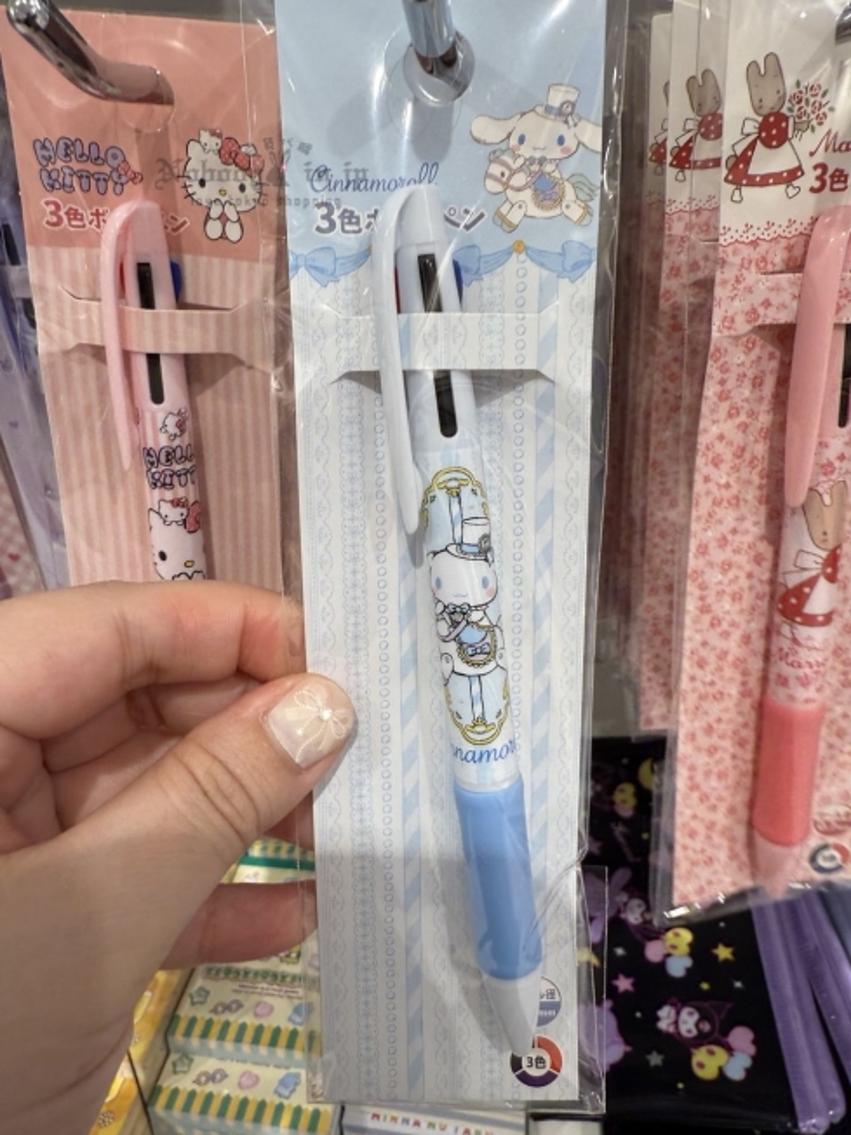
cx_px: 426
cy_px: 568
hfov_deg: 56.8
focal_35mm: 24
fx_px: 787
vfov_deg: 71.6
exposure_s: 1/100
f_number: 2.2
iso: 100
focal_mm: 2.22
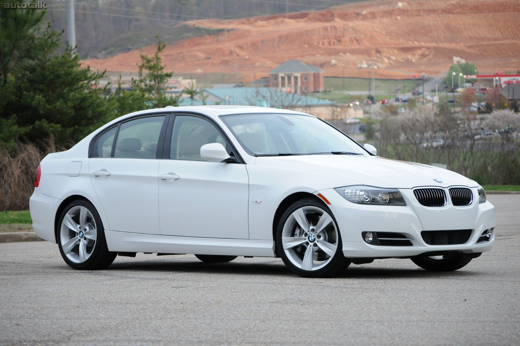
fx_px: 1861
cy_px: 173
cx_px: 260
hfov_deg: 15.9
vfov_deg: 10.6
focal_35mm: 129
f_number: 4.2
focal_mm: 86
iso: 1000
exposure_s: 1/200
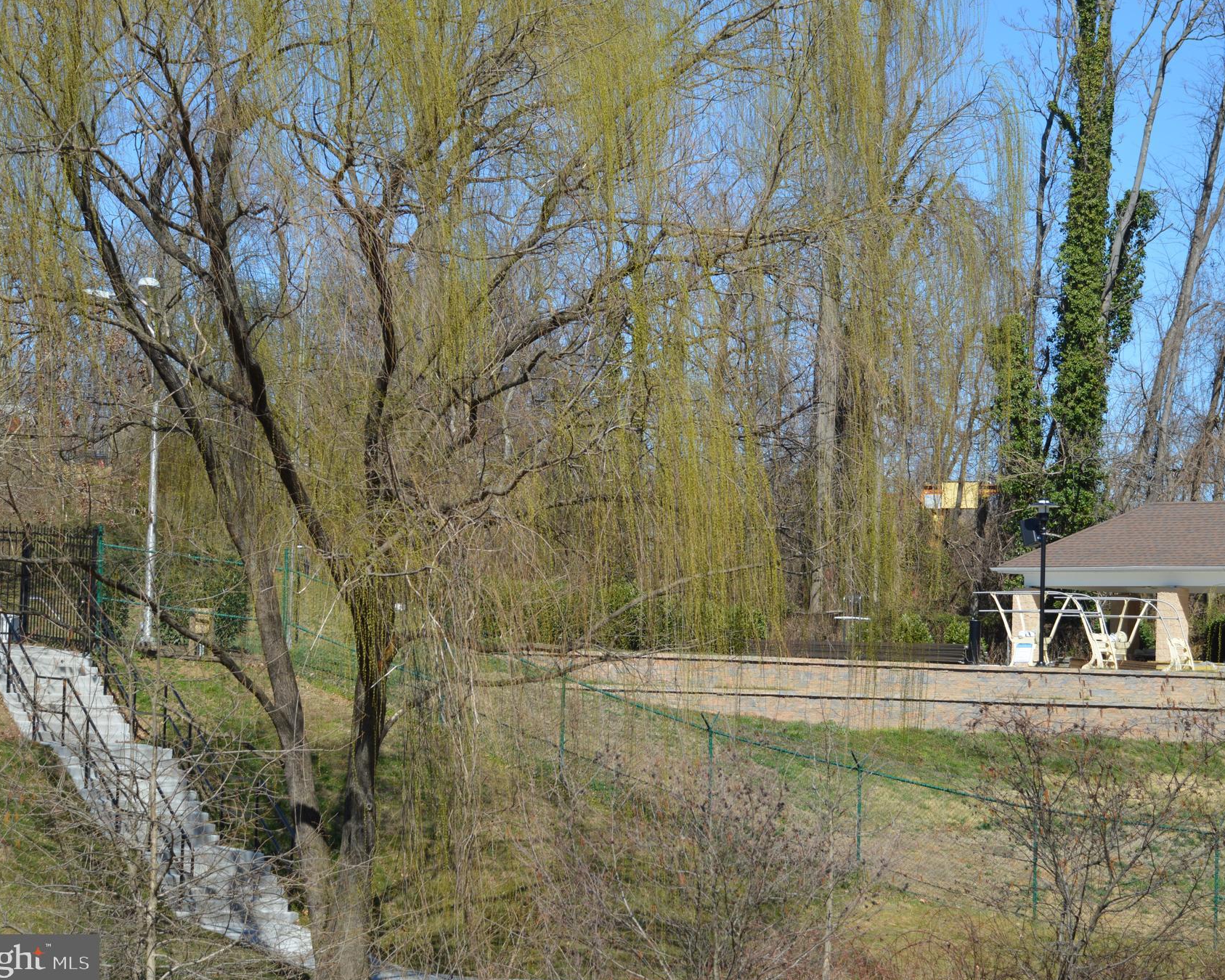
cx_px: 683
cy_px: 493
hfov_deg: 19.4
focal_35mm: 99
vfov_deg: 15.6
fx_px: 3590
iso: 125
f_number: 5.6
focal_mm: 58
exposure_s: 1/500
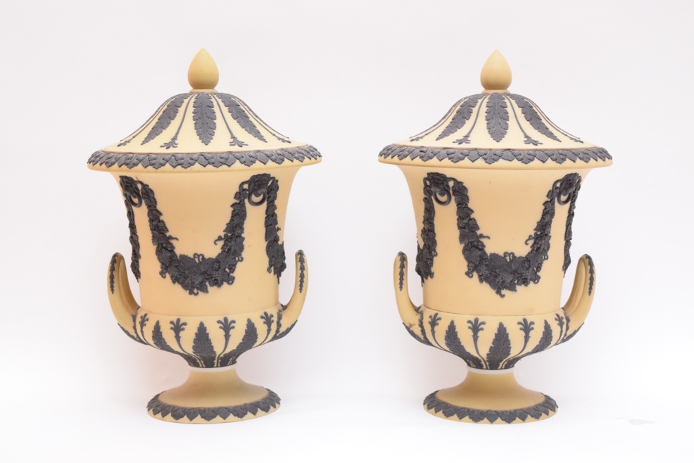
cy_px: 233
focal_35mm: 73
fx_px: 1408
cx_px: 346
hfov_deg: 27.7
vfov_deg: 18.7
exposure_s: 1/60
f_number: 5.3
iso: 1100
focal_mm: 48
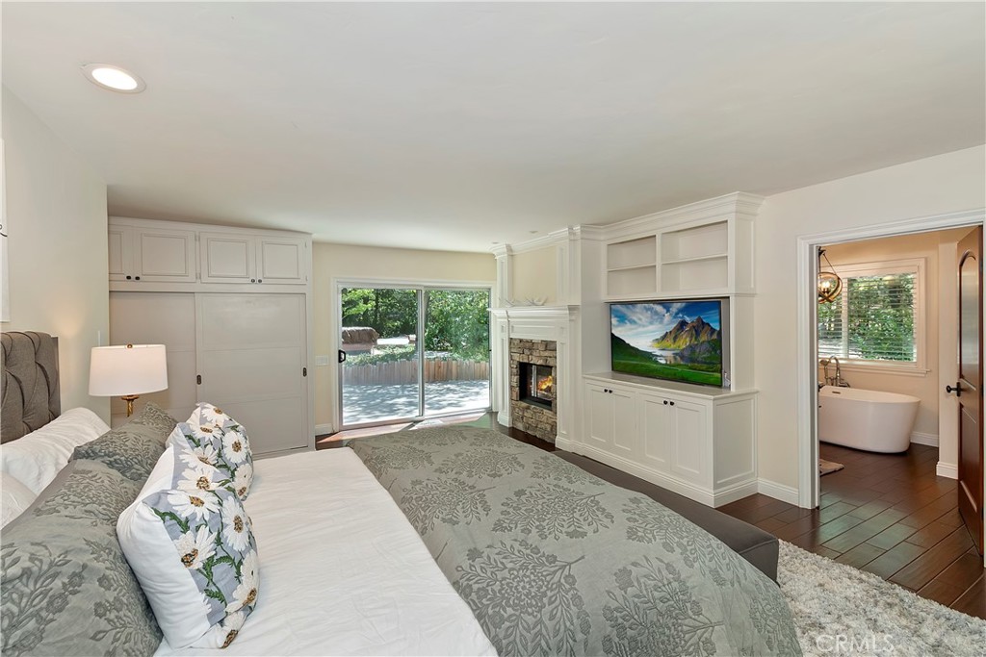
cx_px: 493
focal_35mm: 15
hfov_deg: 100.4
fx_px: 411
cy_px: 328
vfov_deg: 77.3
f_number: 8
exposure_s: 1/30
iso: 320
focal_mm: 10
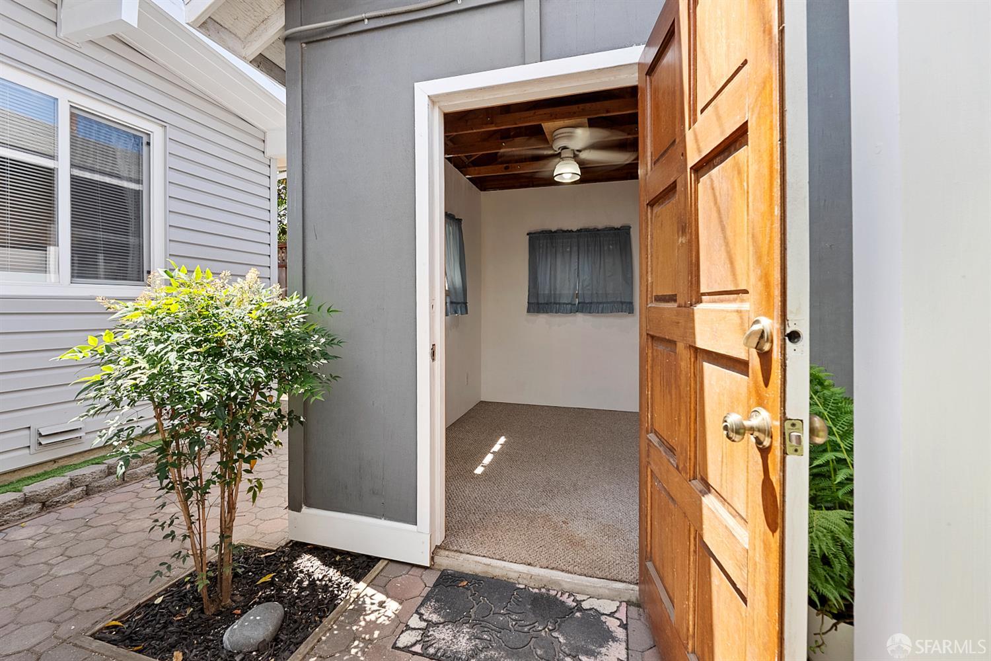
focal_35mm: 15
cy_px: 330
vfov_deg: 77.3
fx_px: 413
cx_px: 496
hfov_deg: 100.4
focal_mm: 10
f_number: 8
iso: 125
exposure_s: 1/13
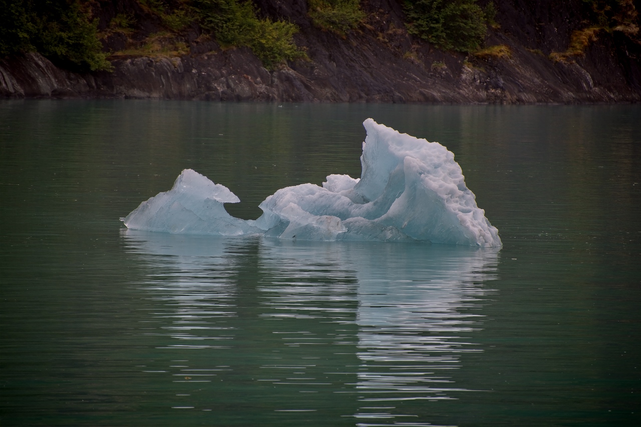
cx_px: 320
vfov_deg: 4.6
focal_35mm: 300
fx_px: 5343
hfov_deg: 6.9
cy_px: 214
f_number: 5.6
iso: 200
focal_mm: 300
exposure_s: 1/640
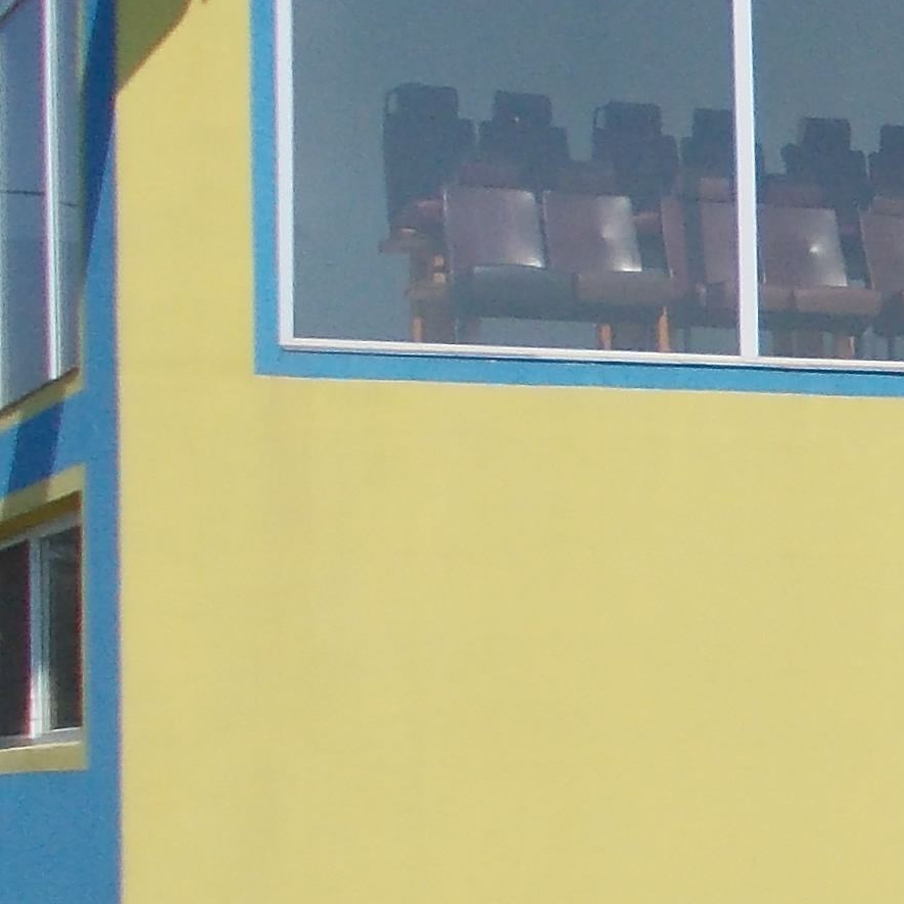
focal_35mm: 102
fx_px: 3014
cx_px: 1537
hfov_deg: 15.2
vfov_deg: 17.1
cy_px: 511
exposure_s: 1/800
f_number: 5.4
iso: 80
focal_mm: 4
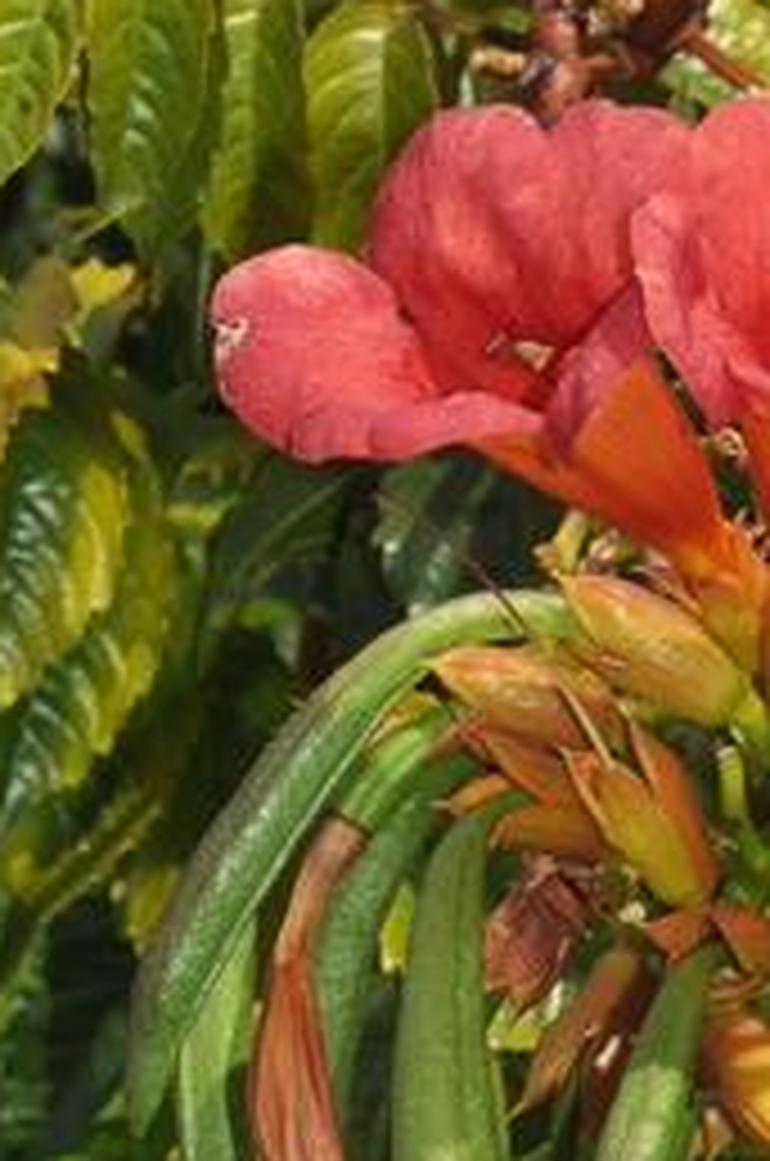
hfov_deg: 4.9
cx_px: 817
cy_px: 1498
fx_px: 8987
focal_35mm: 279
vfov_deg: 7.3
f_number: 18
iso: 200
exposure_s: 1/200
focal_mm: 60
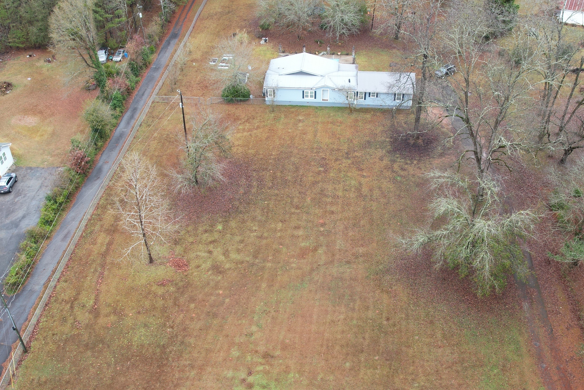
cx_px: 298
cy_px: 212
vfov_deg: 36.9
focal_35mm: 36
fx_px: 584
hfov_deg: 53.1
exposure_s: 1/125
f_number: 2.8
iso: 100
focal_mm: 8.38
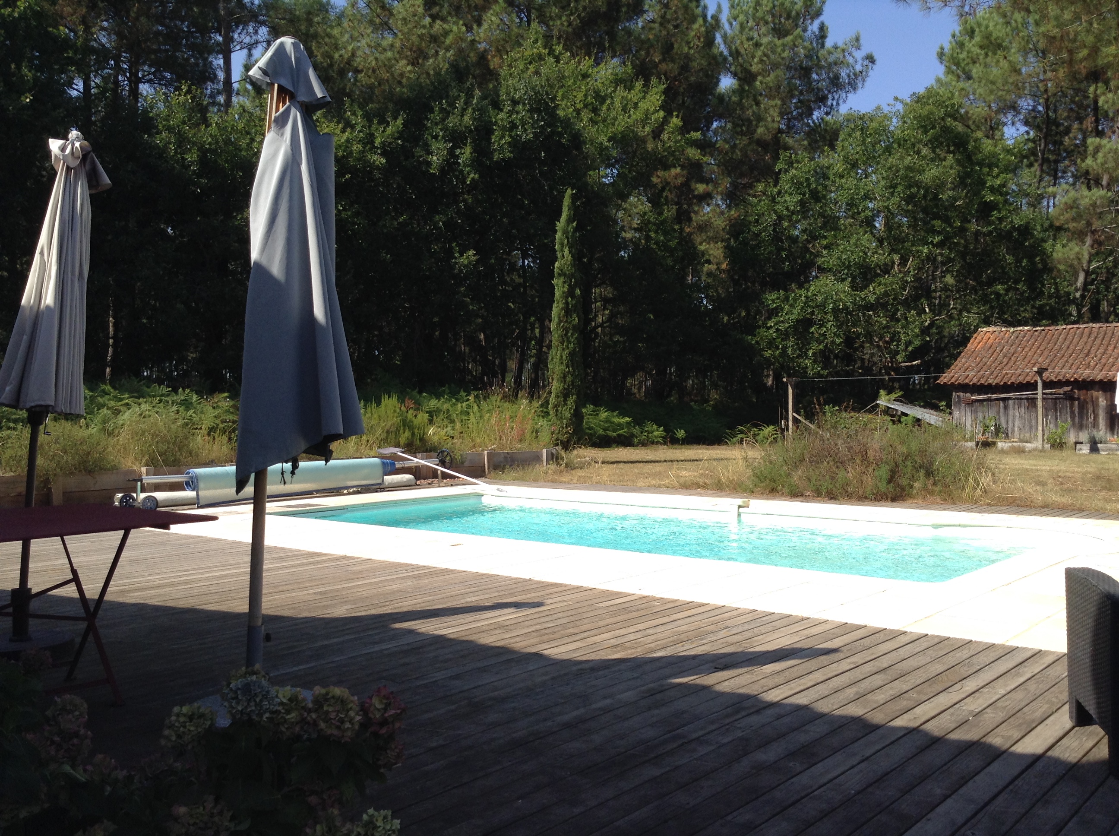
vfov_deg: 42.8
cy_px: 418
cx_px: 560
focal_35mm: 33
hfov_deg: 55.4
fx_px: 1065
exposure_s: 1/828
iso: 25
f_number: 2.4
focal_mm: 3.3
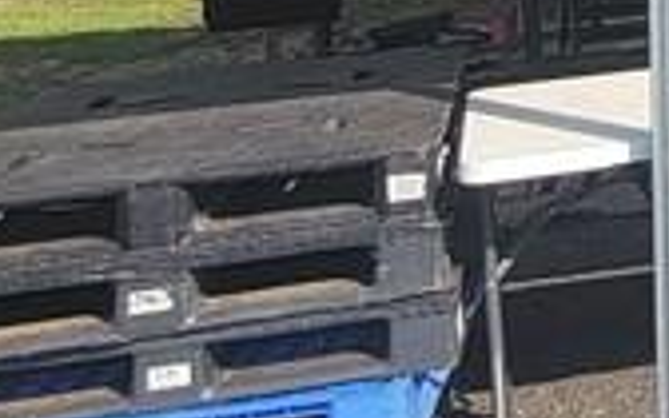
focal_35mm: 84
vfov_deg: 13.2
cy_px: -446
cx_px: 1123
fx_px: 1532
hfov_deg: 19.7
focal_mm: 2.2
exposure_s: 1/1078
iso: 50
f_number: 2.2
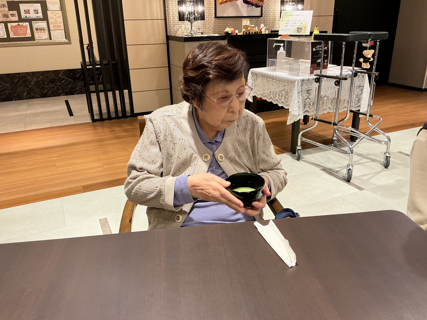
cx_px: 214
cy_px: 160
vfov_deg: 48.2
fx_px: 358
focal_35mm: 29
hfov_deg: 61.7
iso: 125
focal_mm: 3
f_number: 1.8
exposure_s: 1/50
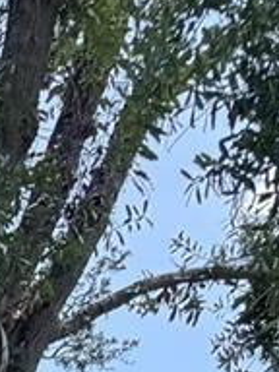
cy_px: 1075
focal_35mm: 150
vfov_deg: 10.1
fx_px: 1612
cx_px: -519
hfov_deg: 8.5
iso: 80
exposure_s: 1/1076
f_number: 1.78
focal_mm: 6.76
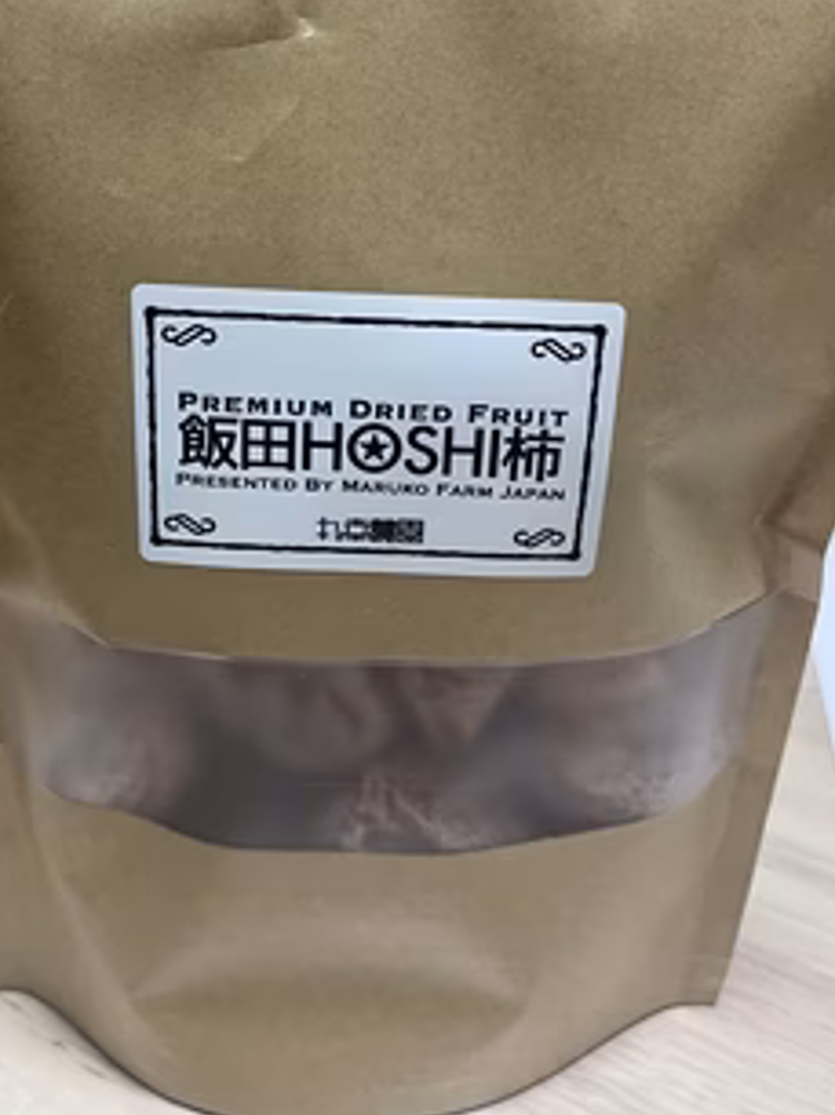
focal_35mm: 34
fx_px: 1095
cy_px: 394
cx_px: 376
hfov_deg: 41.7
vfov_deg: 53.2
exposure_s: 1/50
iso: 200
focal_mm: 5.1
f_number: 1.6
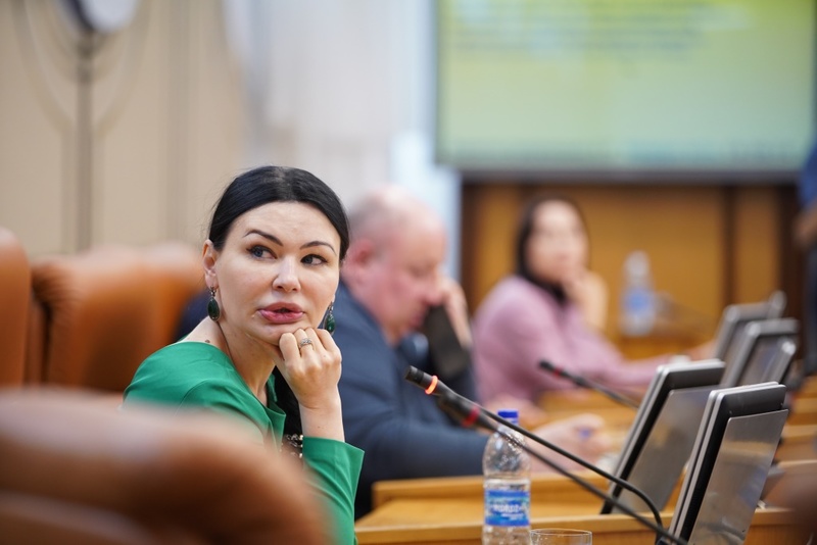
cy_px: 272
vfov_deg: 9.2
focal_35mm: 150
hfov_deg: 13.7
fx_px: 3405
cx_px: 408
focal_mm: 150
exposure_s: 1/250
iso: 2500
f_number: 2.8
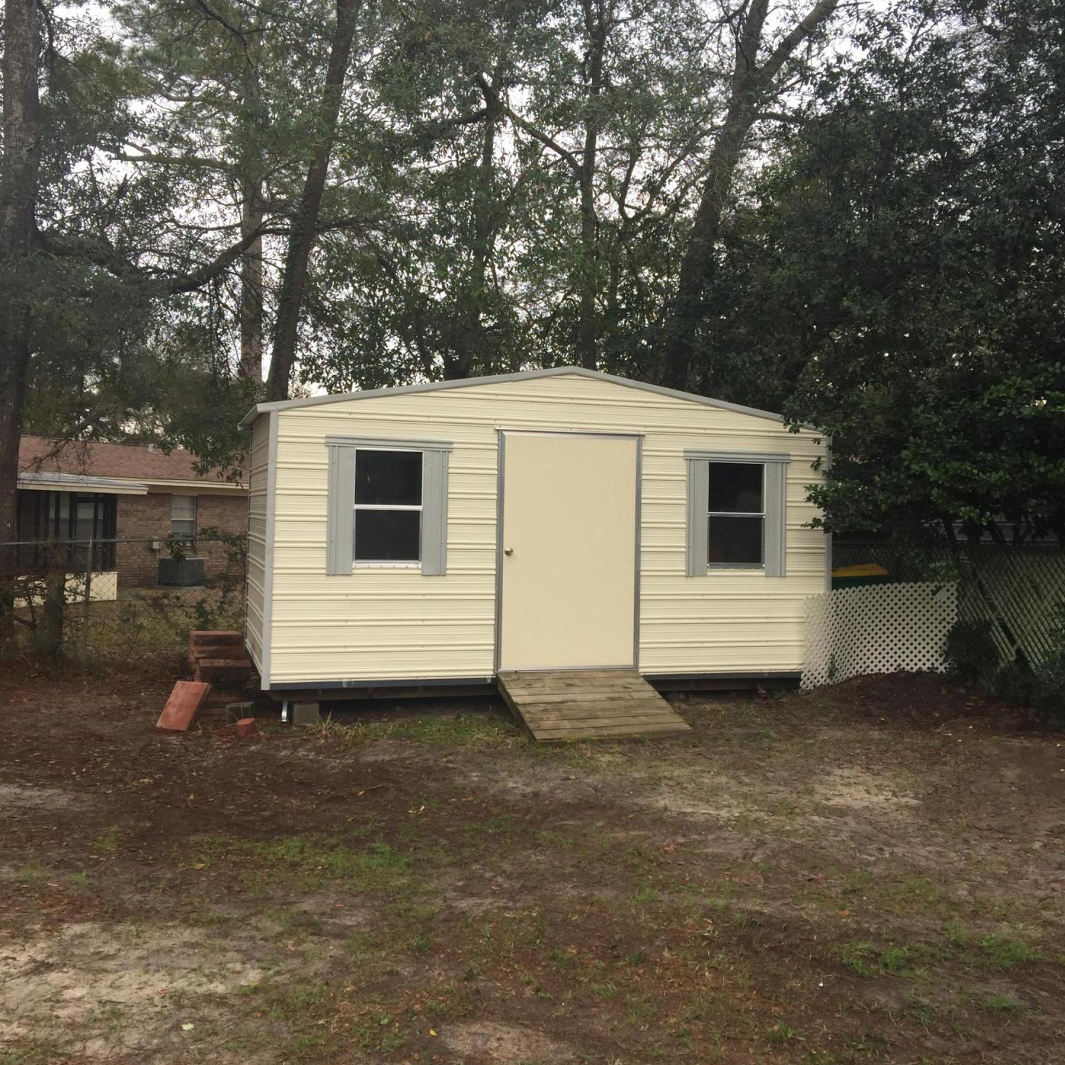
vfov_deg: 47.2
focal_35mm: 35
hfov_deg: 47.2
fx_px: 1218
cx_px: 542
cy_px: 480
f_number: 2.2
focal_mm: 4.15
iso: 32
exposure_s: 1/175
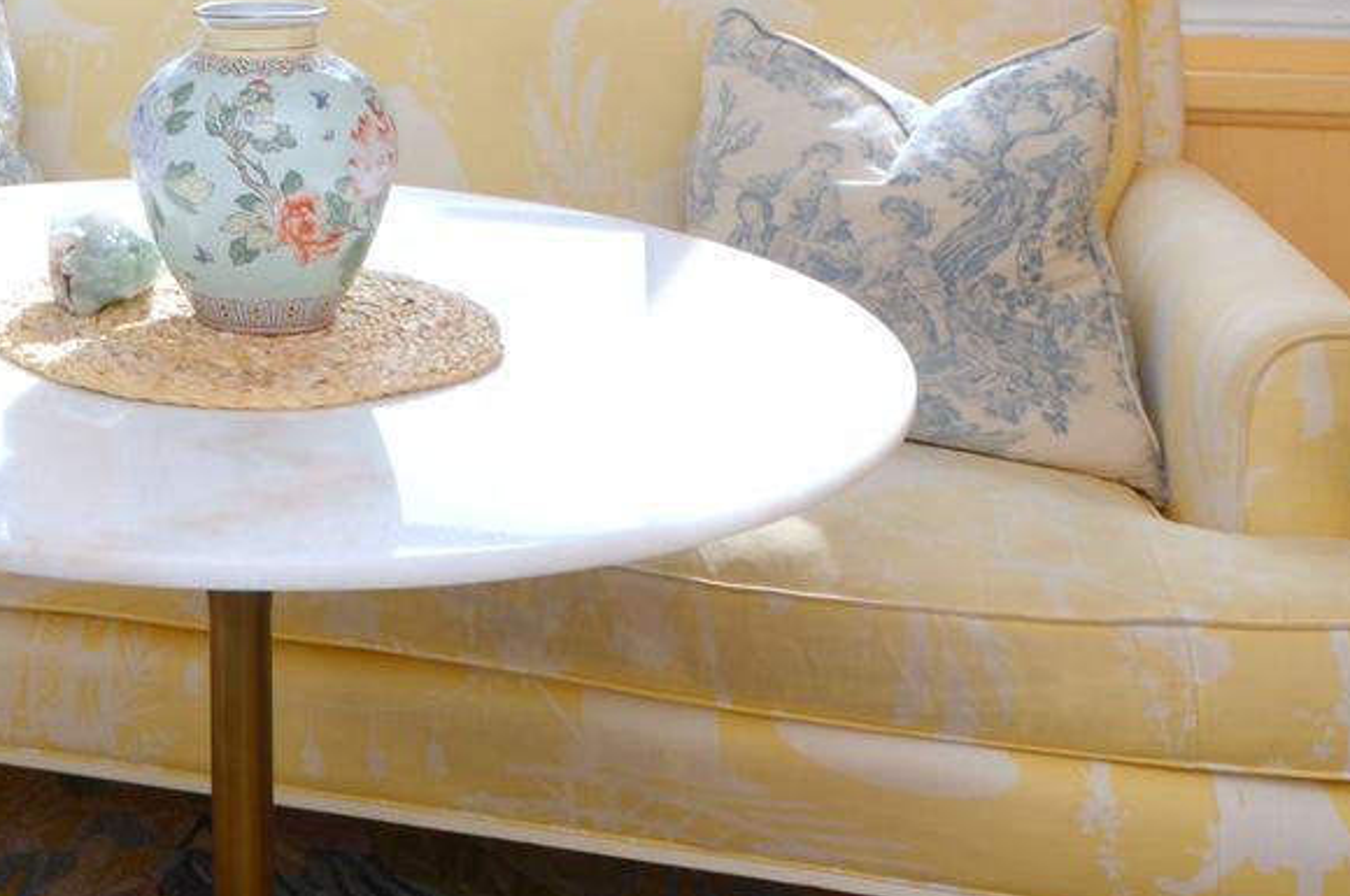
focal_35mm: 53
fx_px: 1985
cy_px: -259
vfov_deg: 22.8
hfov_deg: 34.5
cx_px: 26
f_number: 5.6
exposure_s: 1/125
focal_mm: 10
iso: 100
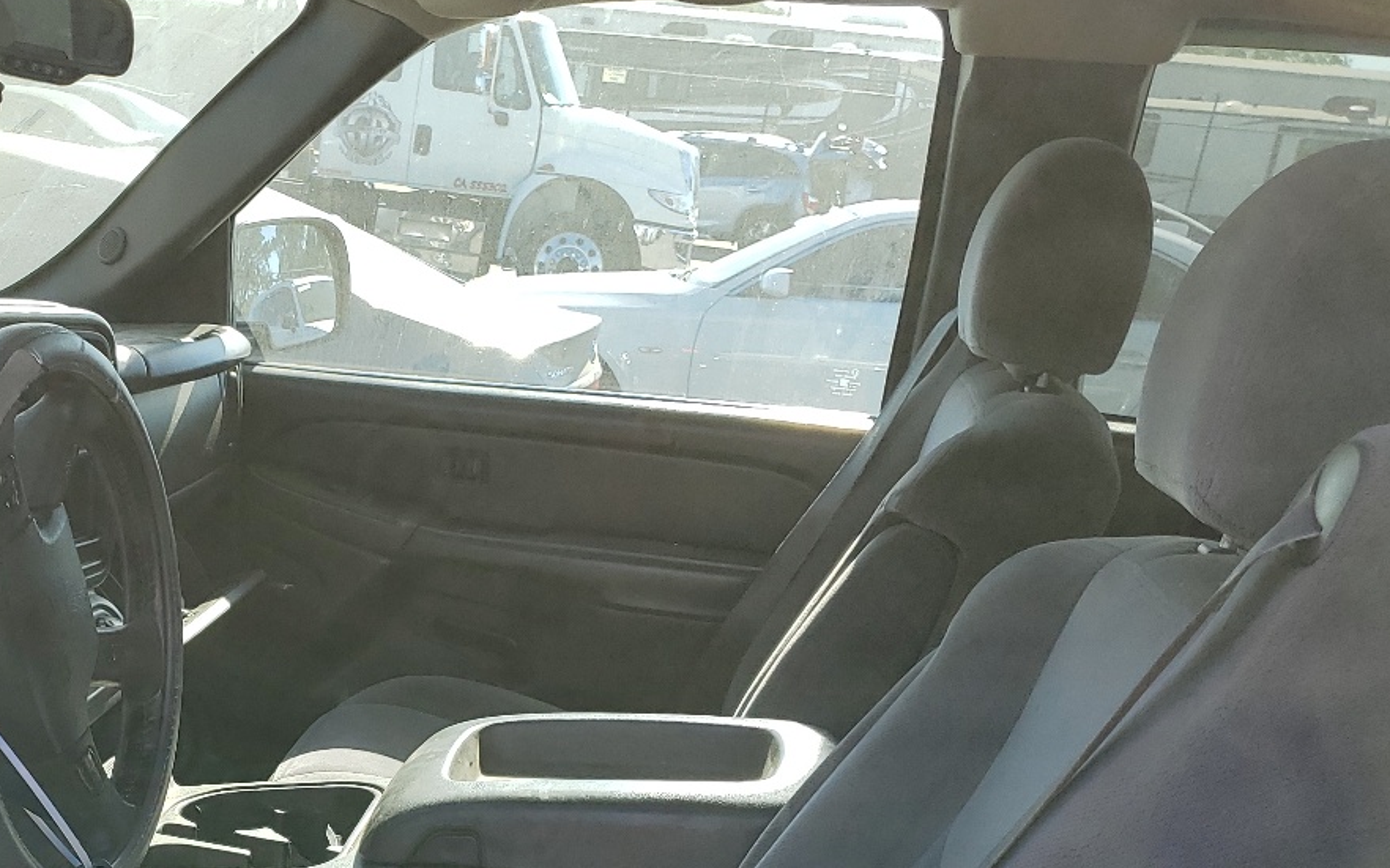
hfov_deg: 38.5
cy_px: 805
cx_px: 241
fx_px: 1894
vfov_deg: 24.9
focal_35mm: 50
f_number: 1.5
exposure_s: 1/909
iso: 50
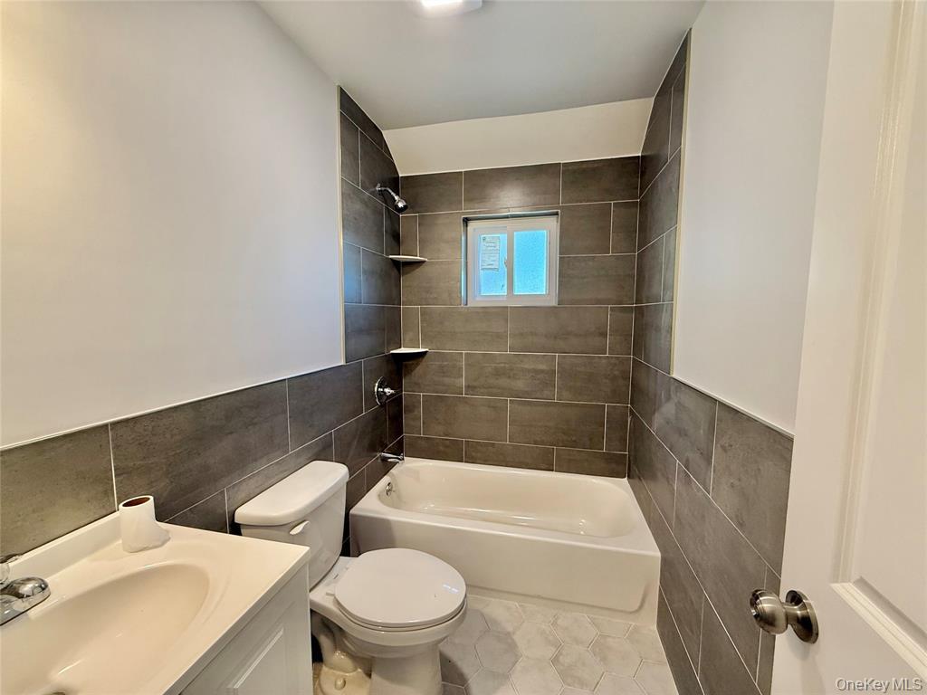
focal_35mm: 14
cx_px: 464
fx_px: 375
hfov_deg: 102.1
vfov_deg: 85.7
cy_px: 348
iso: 200
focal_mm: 2.22
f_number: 2.2
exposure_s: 1/120
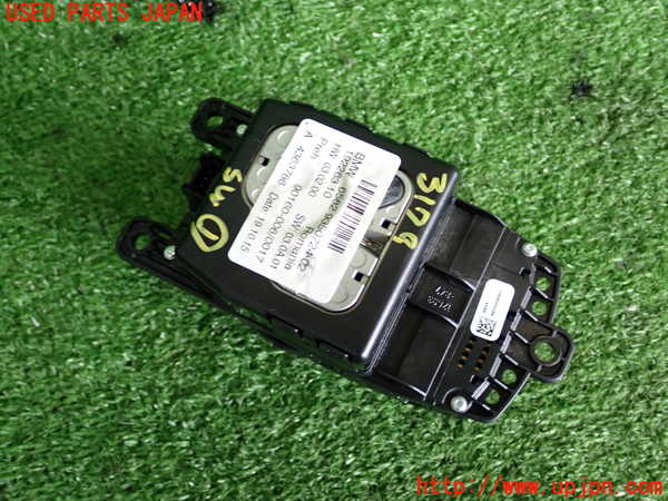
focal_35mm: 38
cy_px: 250
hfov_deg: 49.0
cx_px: 334
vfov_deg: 37.7
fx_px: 733
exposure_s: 1/40
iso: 250
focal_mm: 6.83
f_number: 2.7
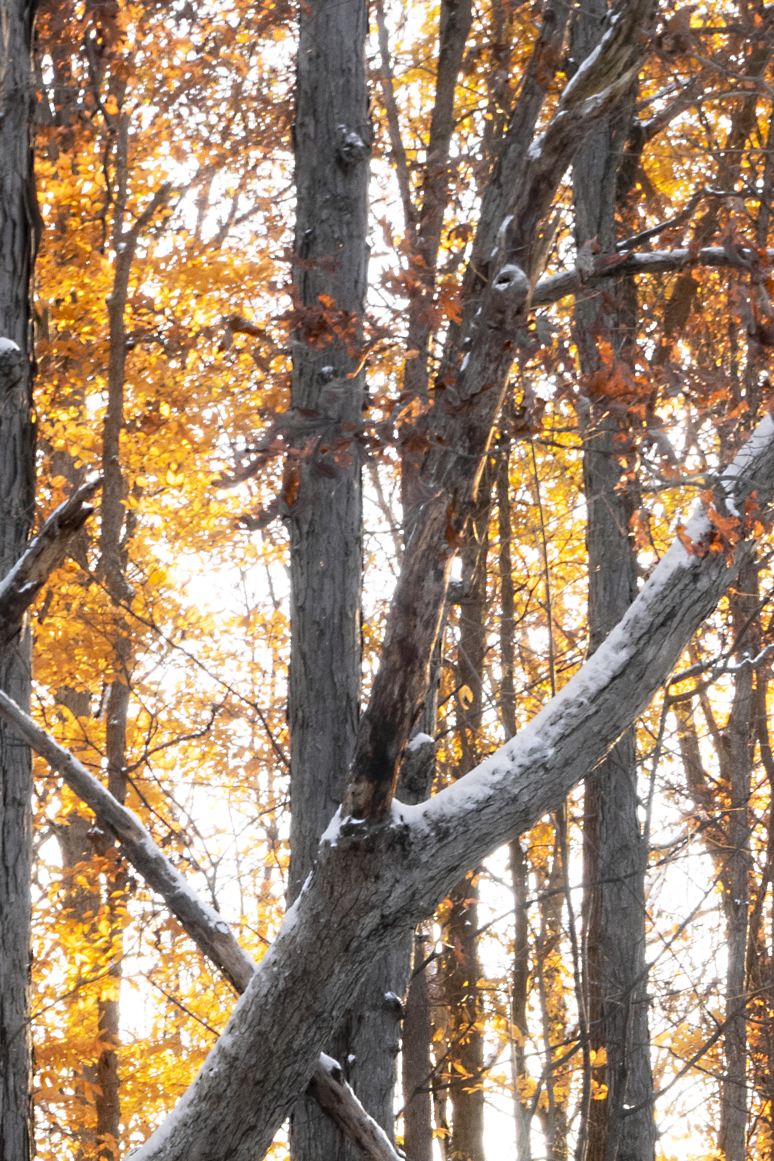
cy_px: 1002
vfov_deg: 15.5
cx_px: 375
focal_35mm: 131
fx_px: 4223
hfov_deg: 10.5
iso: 320
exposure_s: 1/20
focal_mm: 20.19
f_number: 10
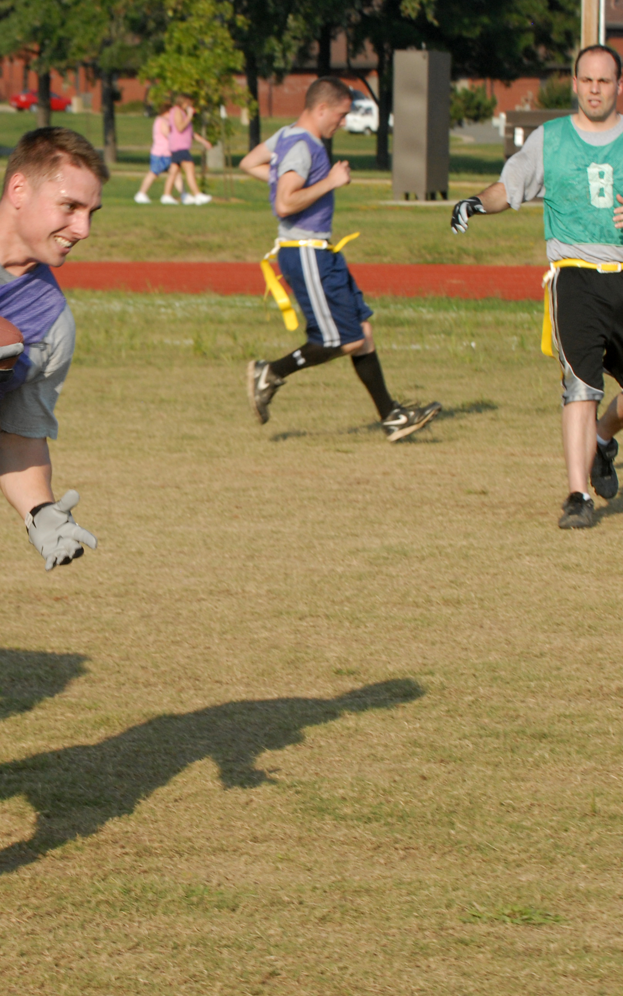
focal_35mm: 188
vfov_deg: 11.1
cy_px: 497
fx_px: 5106
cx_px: -6
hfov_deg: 7.0
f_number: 8
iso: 320
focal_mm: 82
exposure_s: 1/200
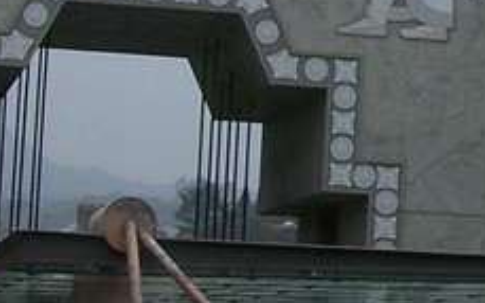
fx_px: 2973
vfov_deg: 5.8
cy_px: 73
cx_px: 616
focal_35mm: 225
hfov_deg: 9.2
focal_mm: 6.3
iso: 80
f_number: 5.6
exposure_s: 1/800
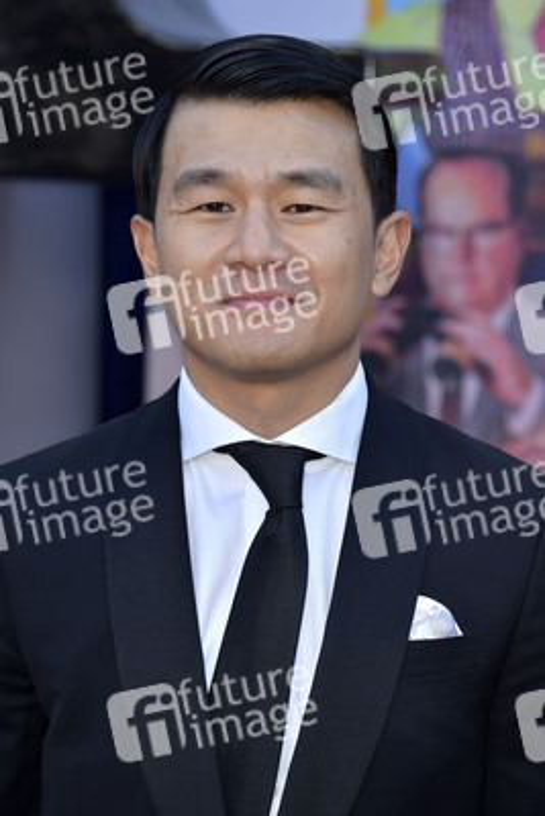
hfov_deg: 9.5
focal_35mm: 145
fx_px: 3290
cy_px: 408
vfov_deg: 14.1
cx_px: 272
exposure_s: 1/250
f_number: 6.3
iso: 320
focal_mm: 145
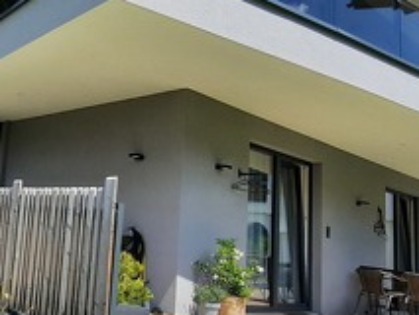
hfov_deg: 41.6
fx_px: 472
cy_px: 138
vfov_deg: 36.8
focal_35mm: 39
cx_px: 0
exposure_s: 1/1232
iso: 40
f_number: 2.2
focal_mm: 1.74
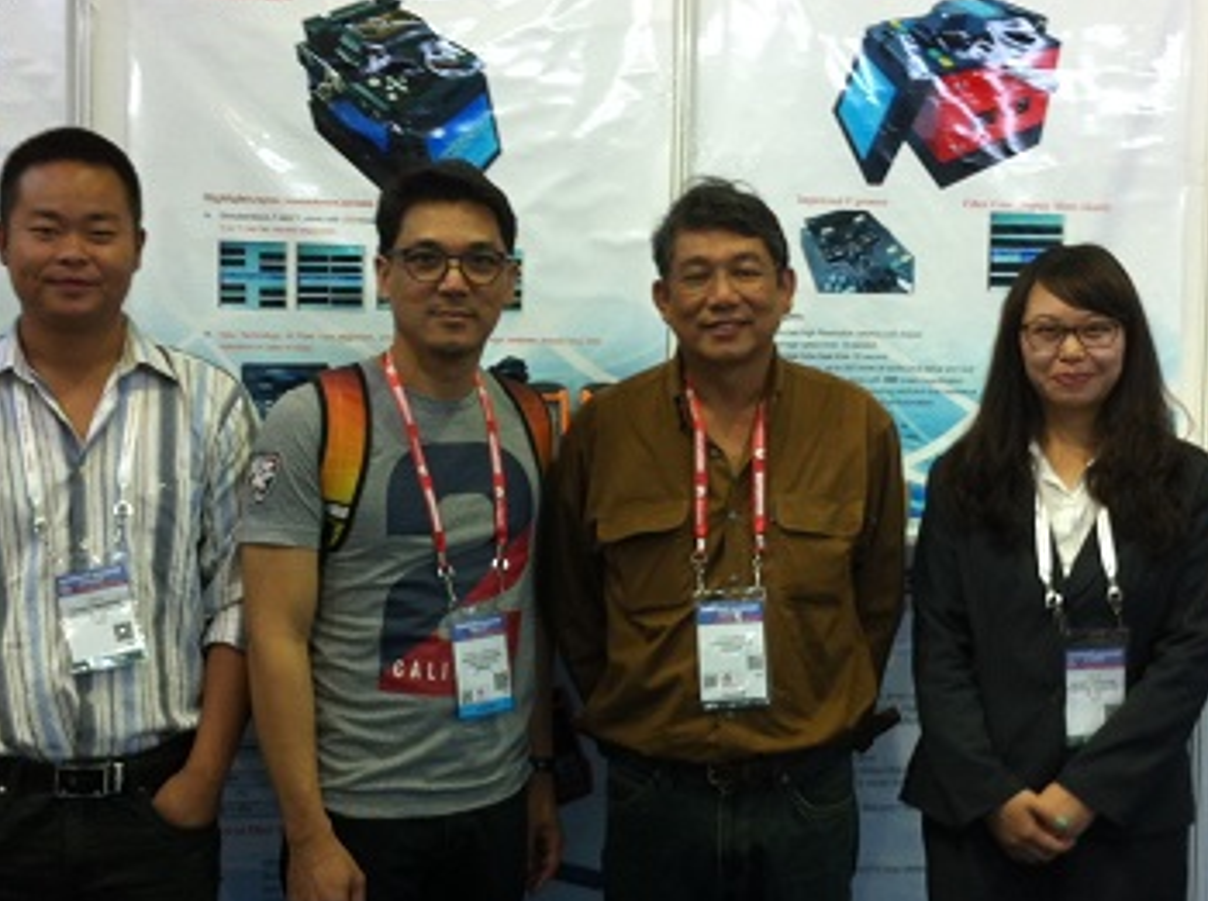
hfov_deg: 32.2
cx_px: 694
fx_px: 2090
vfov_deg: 24.3
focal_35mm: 60
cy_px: 490
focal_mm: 3.85
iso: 80
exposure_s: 1/15
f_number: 2.8
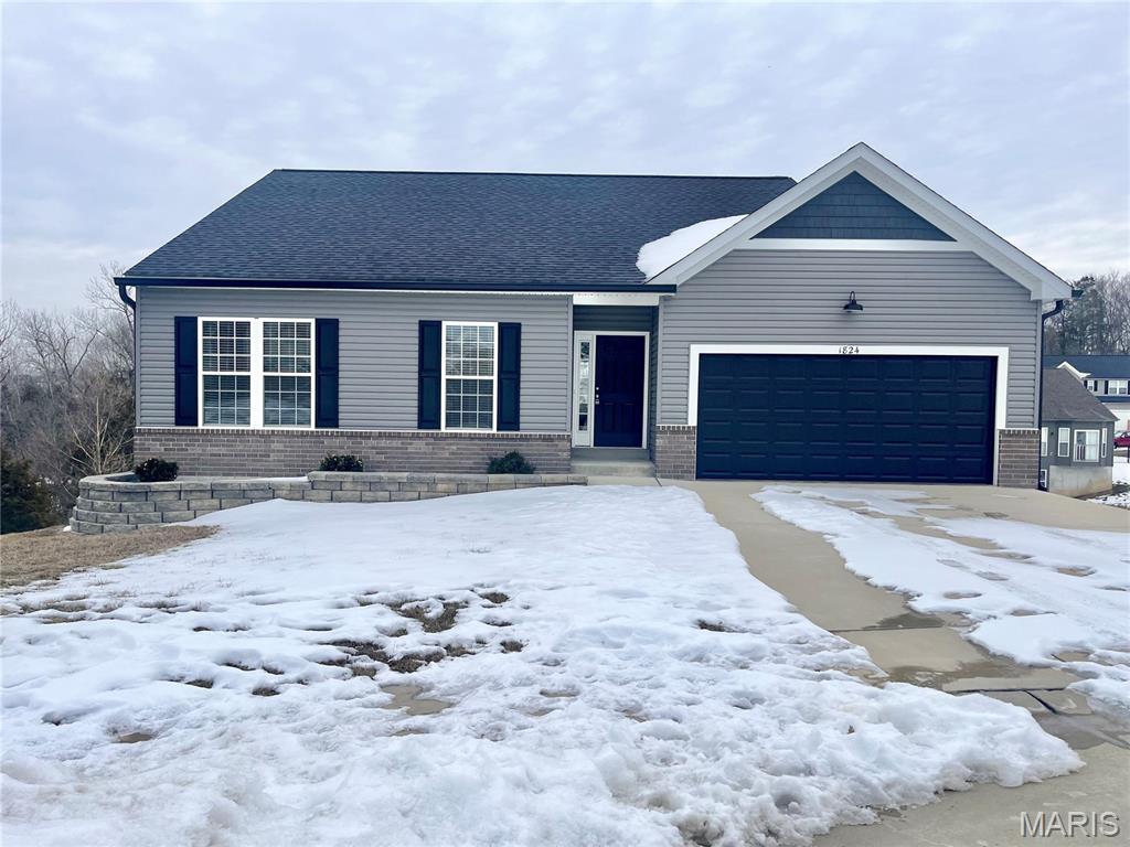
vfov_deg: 53.1
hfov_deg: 67.3
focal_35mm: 26
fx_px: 849
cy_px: 424
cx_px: 565
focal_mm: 5.1
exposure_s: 1/3745
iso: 50
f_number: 1.6
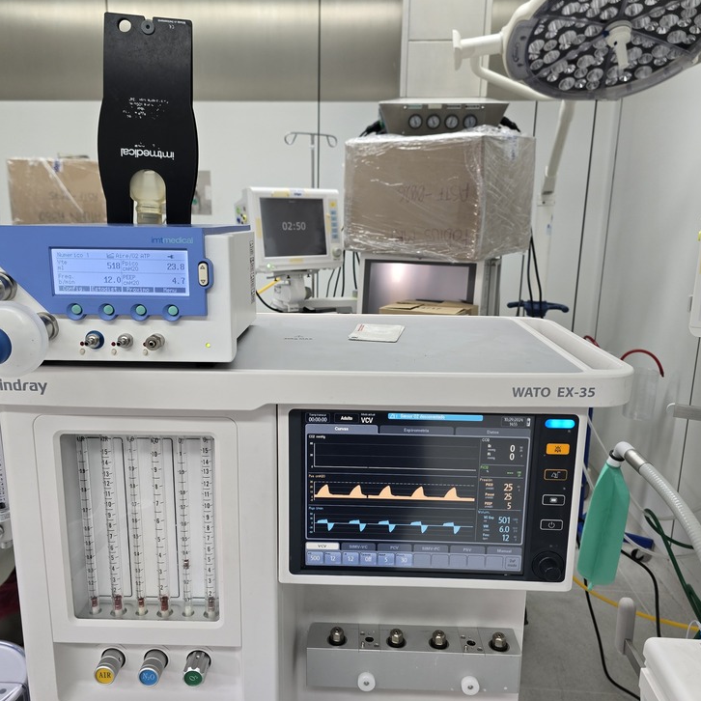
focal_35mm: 28
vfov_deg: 57.3
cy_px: 343
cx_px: 327
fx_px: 642
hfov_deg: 57.3
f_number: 1.7
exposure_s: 1/50
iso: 64
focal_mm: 6.3
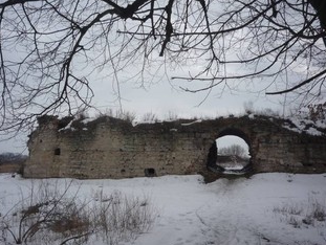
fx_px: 349
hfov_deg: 50.0
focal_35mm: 37
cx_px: 149
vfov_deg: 38.7
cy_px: 121
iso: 100
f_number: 5.6
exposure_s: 1/640
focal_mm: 5.2
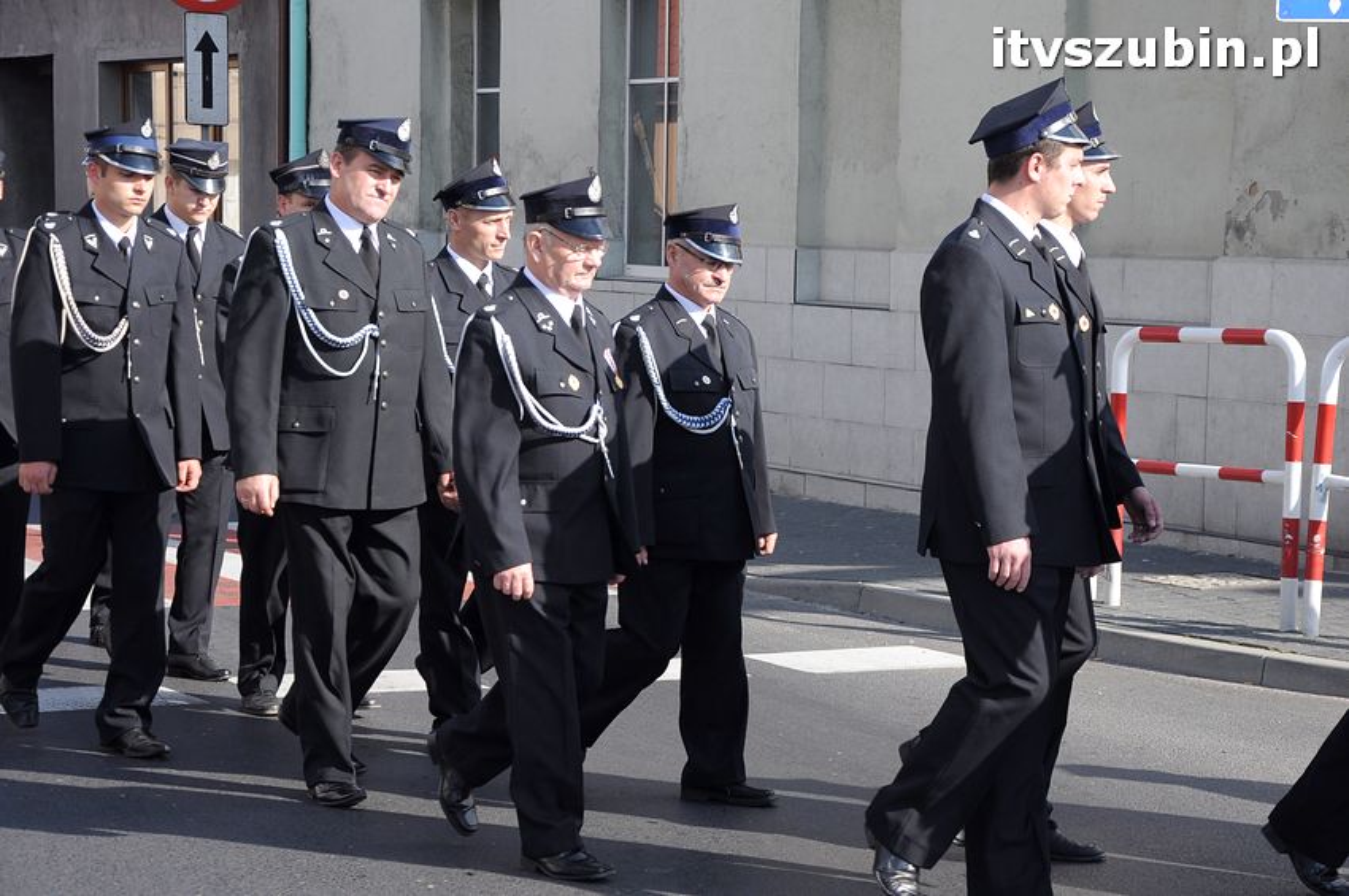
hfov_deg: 23.4
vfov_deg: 15.7
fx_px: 3257
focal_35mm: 87
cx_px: 674
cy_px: 448
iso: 400
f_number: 6.3
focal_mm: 58
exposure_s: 1/640
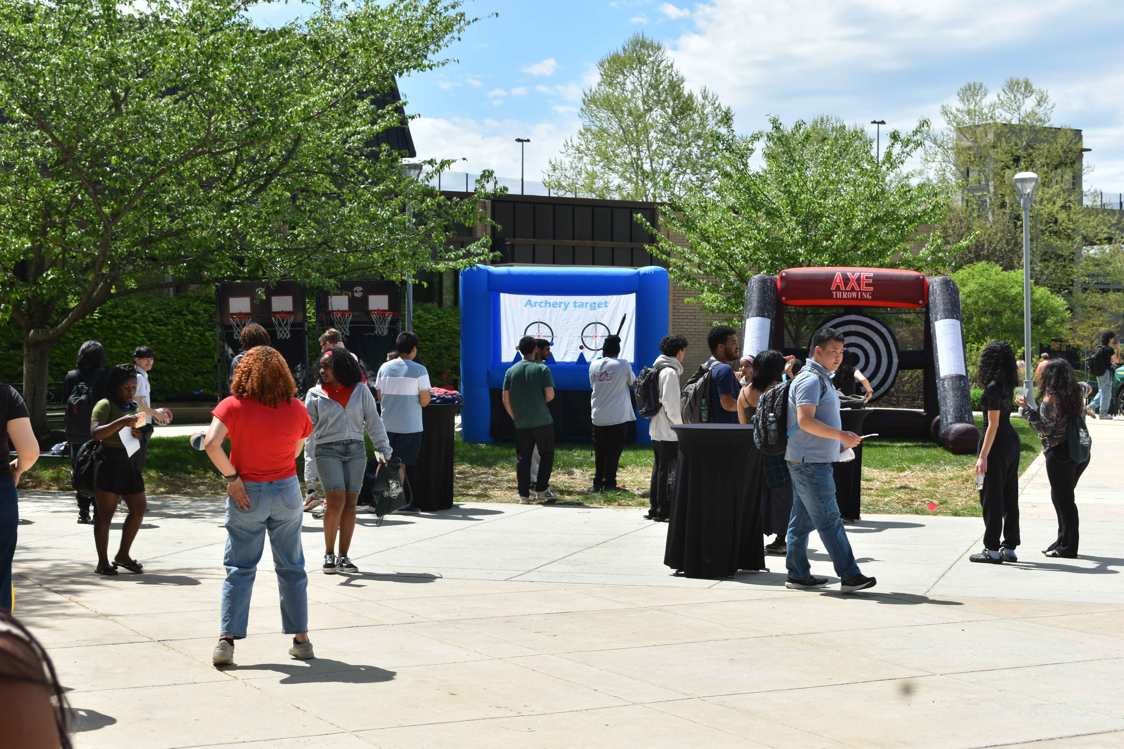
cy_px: 374
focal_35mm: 60
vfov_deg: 22.6
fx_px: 1873
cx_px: 562
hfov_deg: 33.4
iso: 100
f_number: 8
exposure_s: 1/250
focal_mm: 40
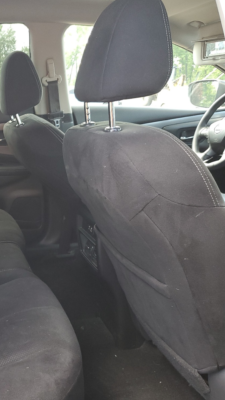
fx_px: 403
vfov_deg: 52.8
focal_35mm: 38
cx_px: 5
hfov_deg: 29.3
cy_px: 199
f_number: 1.5
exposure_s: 1/120
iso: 85
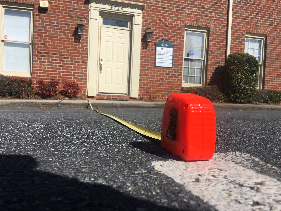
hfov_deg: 61.7
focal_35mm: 29
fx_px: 235
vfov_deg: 48.2
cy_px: 106
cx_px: 140
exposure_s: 1/2331
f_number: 2.2
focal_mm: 4.15
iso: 25
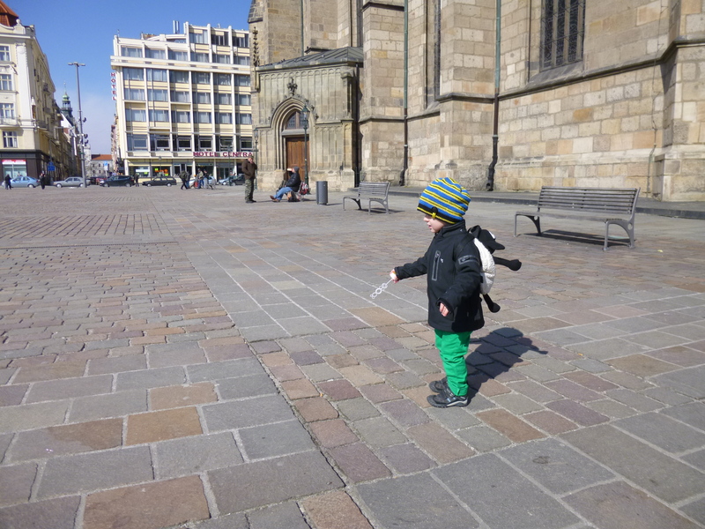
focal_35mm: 25
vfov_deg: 54.9
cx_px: 352
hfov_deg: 69.4
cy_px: 264
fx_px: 509
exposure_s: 1/1300
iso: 100
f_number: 3.1
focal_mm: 4.5
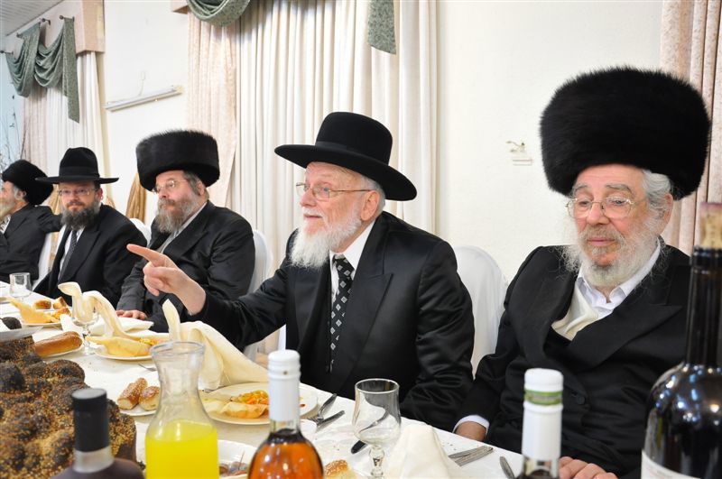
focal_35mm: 32
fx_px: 631
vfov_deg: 41.6
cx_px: 361
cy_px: 240
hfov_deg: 59.6
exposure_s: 1/60
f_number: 4.5
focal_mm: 21
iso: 1250
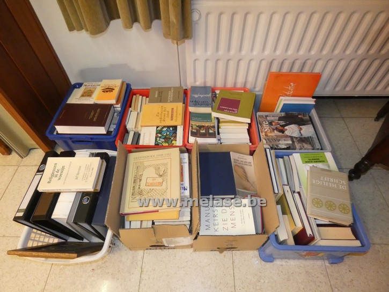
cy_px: 146
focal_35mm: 20
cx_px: 194
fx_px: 225
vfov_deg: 66.0
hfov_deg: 81.7
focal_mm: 3.6
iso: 800
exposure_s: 1/60
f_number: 2.8
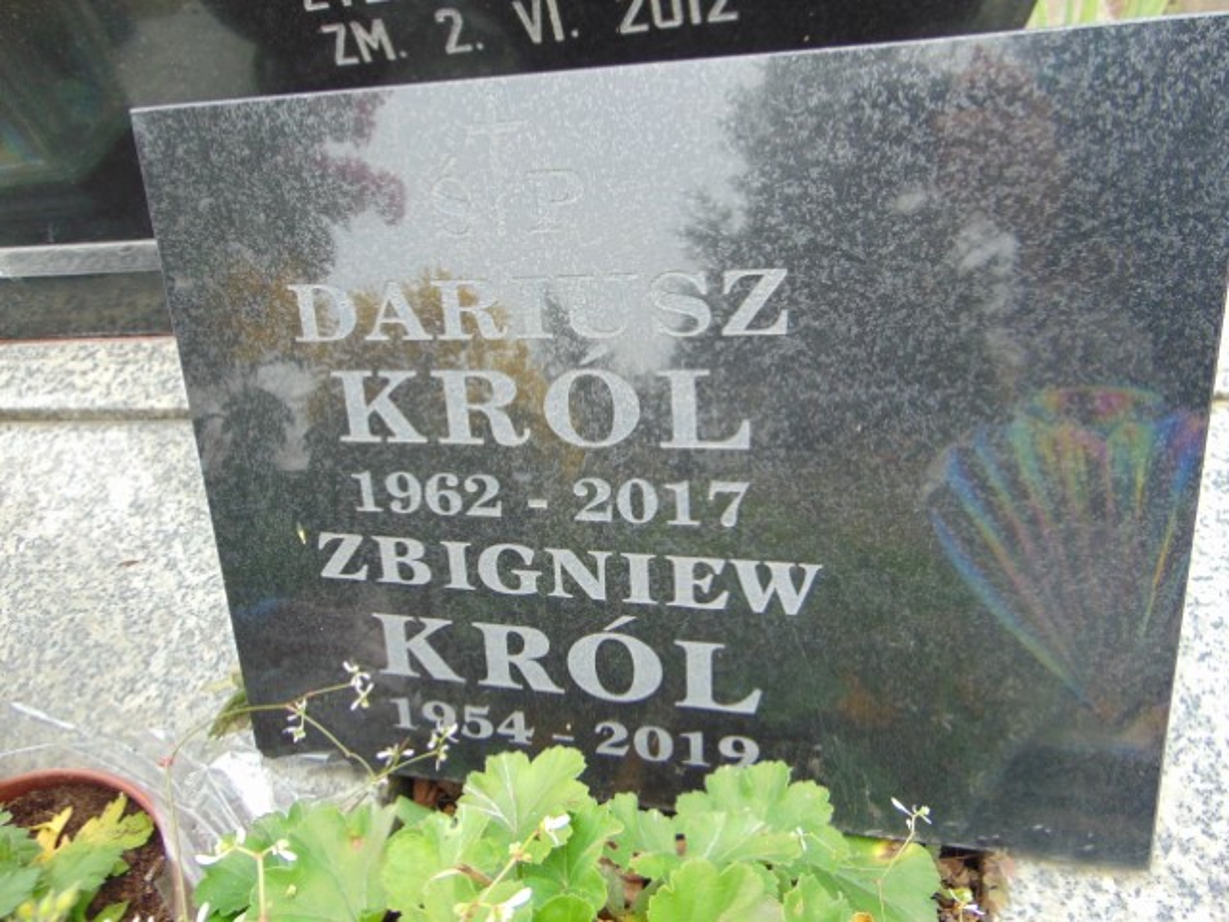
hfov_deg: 69.4
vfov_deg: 54.9
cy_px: 461
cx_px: 614
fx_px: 888
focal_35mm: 25
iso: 80
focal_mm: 4.5
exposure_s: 1/30
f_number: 3
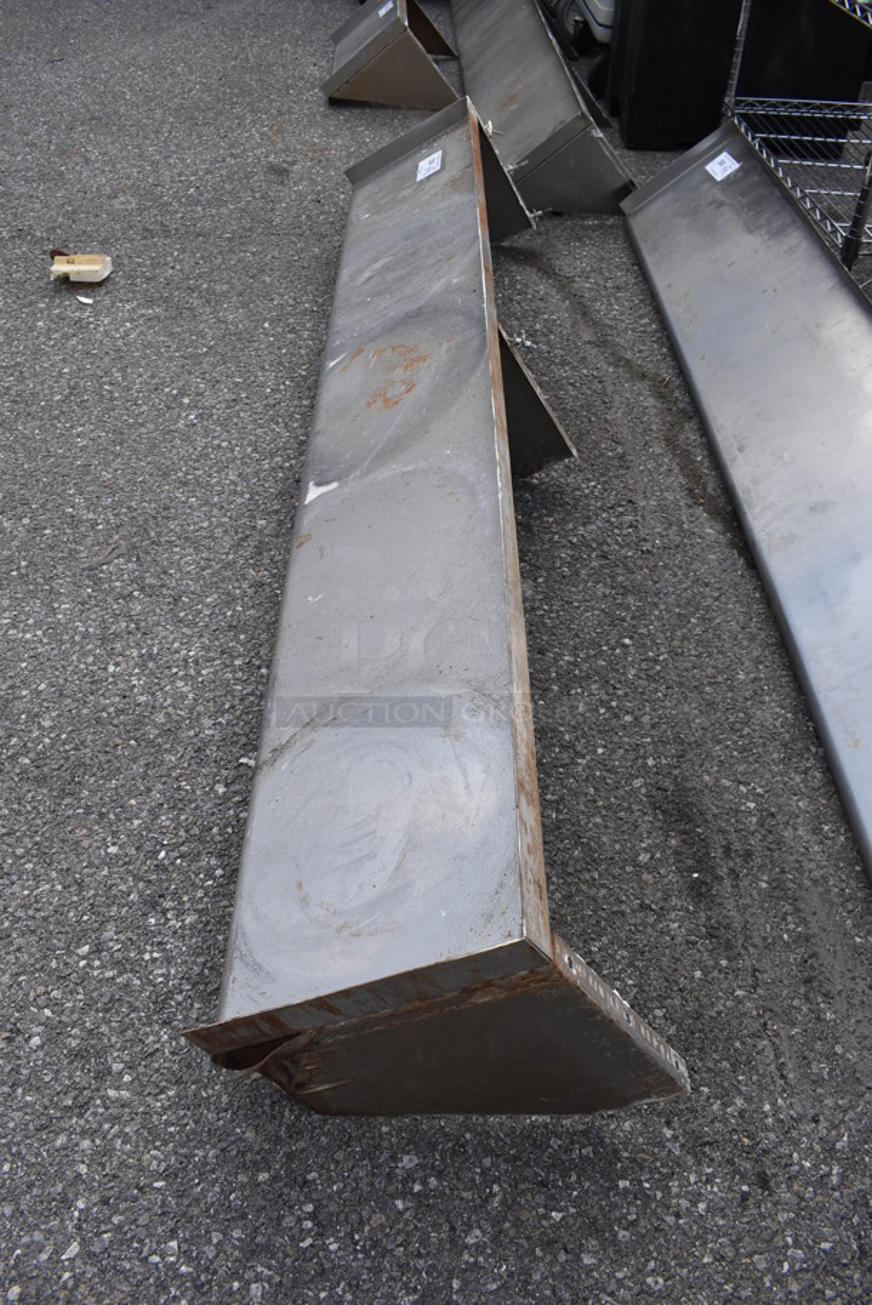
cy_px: 652
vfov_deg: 67.3
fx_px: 979
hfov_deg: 48.0
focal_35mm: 27
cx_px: 436
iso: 200
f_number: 7.1
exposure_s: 1/320
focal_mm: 18
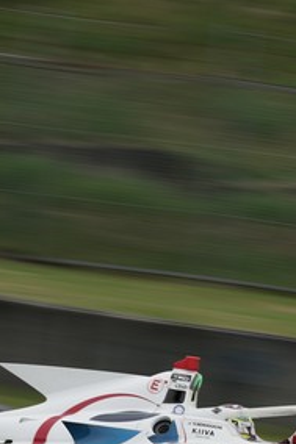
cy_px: 319
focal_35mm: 651
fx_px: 8038
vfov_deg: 3.2
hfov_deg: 2.1
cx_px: 276
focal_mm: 257
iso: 200
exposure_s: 1/80
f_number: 13
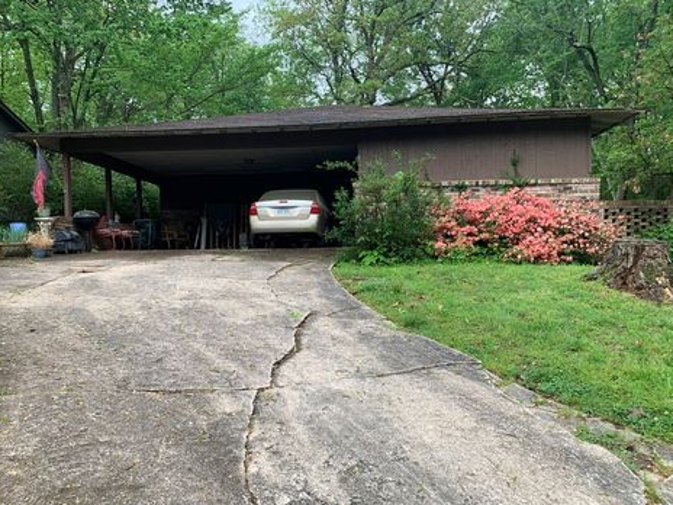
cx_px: 323
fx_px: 544
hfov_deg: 63.4
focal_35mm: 28
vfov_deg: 49.7
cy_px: 259
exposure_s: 1/121
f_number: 1.8
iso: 50
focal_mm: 4.25
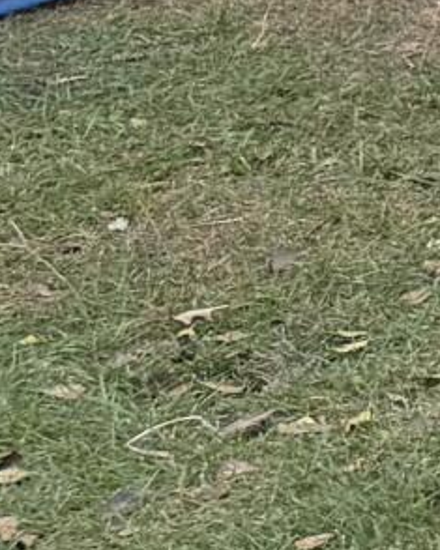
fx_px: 3892
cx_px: 2413
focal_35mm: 239
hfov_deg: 4.9
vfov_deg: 6.9
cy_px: -1375
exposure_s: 1/955
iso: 100
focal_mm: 6.76
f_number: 1.78
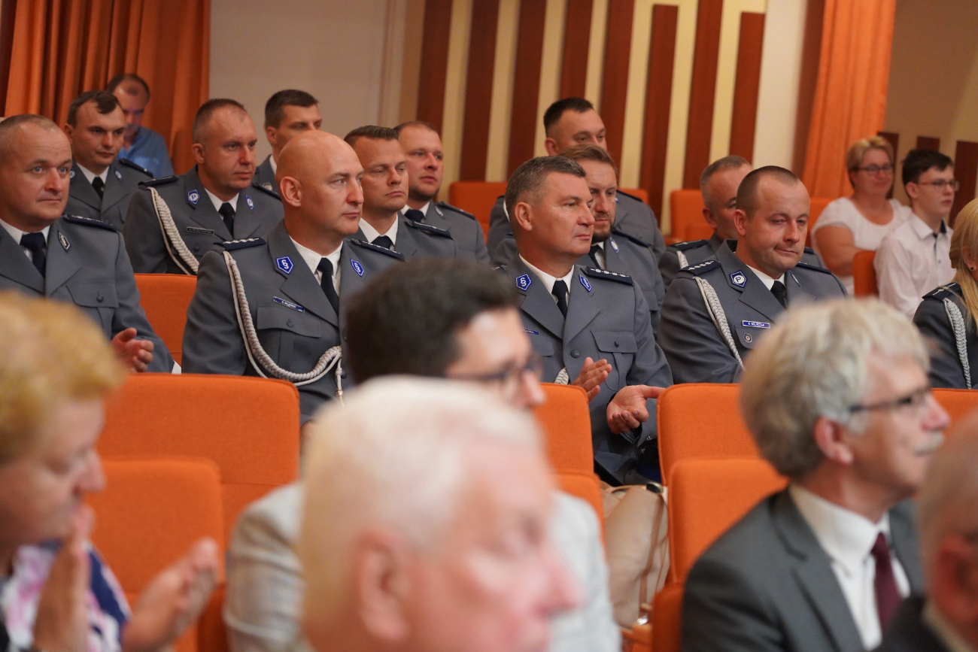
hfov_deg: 19.5
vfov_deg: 13.0
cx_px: 489
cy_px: 326
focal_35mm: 105
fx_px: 2853
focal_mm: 105
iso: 8000
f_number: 4
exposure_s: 1/160
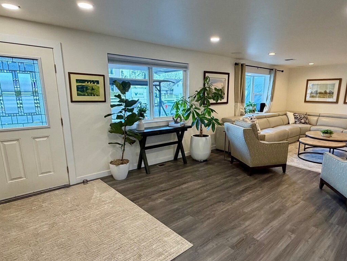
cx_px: 195
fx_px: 221
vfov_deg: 61.0
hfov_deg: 76.0
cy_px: 142
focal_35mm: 22
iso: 320
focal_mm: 2.22
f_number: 2.2
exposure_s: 1/120
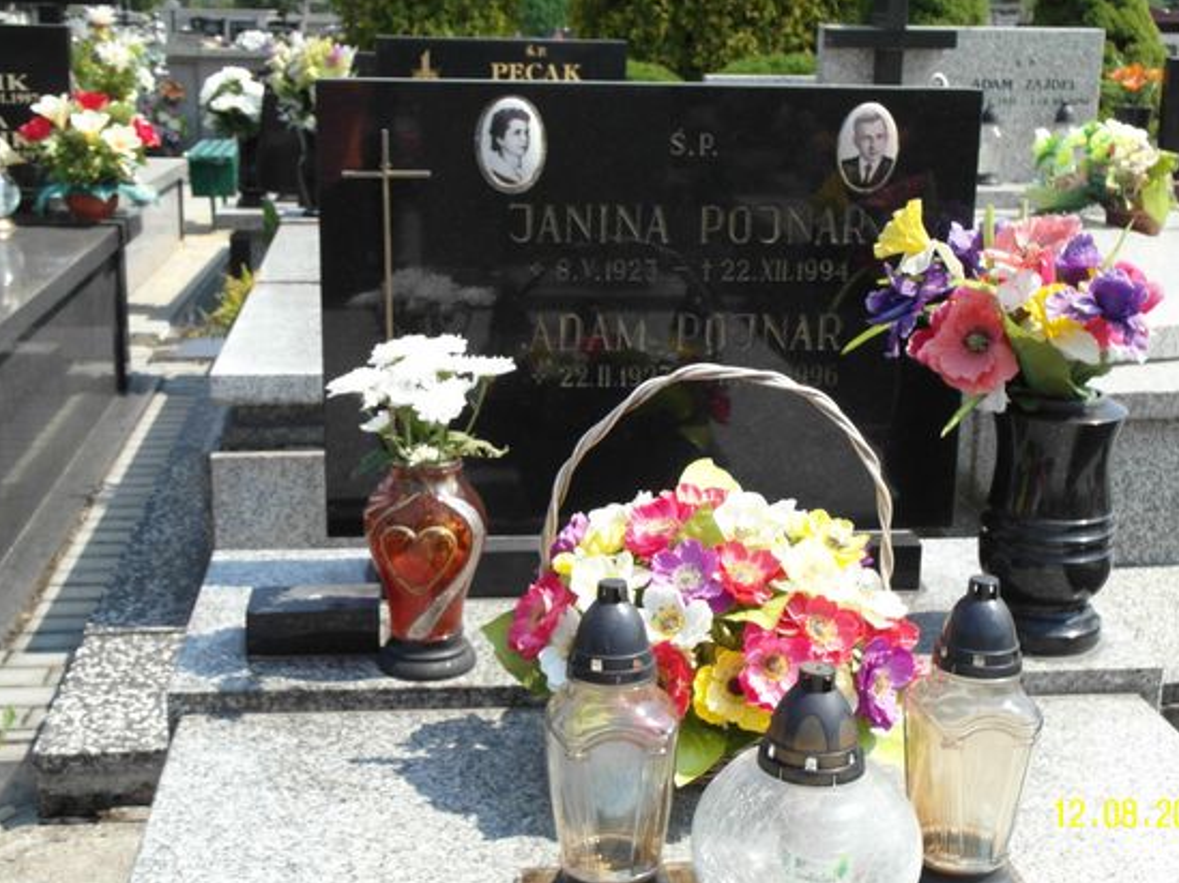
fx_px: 1668
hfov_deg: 38.9
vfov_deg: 29.6
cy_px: 406
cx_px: 634
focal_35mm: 49
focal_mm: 9.1
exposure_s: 1/350
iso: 80
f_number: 4.4
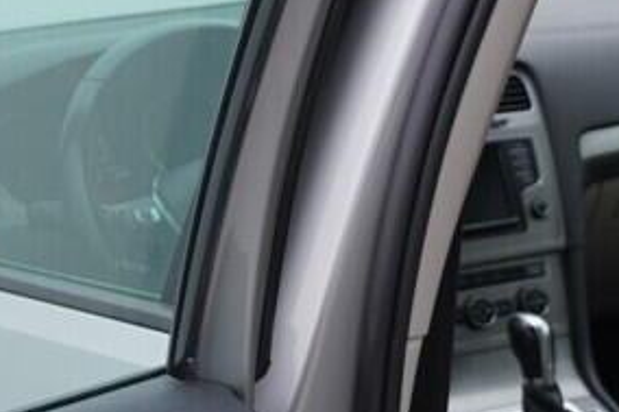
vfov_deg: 10.2
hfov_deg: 14.9
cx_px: 848
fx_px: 2234
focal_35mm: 130
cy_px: 614
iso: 125
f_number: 3.2
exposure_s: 1/50
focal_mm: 24
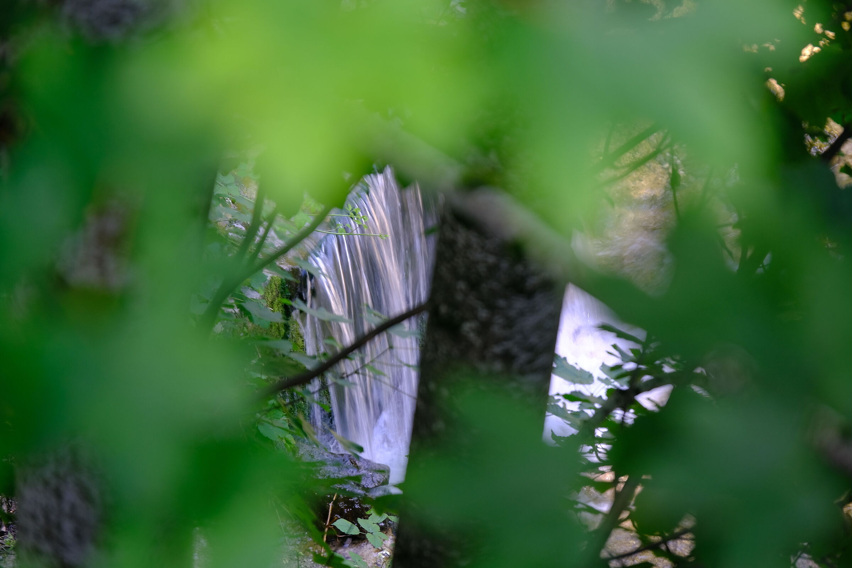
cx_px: 426
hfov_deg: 10.1
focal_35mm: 203
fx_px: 4804
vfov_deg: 6.8
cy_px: 284
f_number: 5.6
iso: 200
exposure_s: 1/20
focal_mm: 135
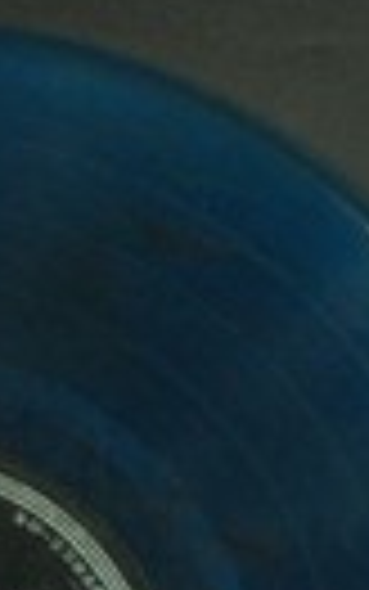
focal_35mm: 448
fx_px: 7201
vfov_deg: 4.7
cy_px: 757
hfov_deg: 2.9
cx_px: -122
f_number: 10
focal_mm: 60
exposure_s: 1/20
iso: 1000
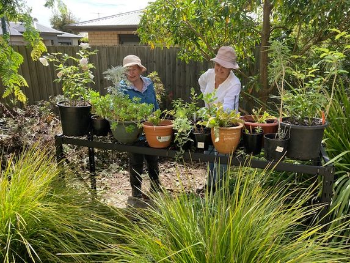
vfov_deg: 49.8
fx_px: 283
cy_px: 132
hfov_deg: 63.4
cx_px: 175
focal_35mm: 28
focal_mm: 3.99
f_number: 1.8
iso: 20
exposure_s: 1/393
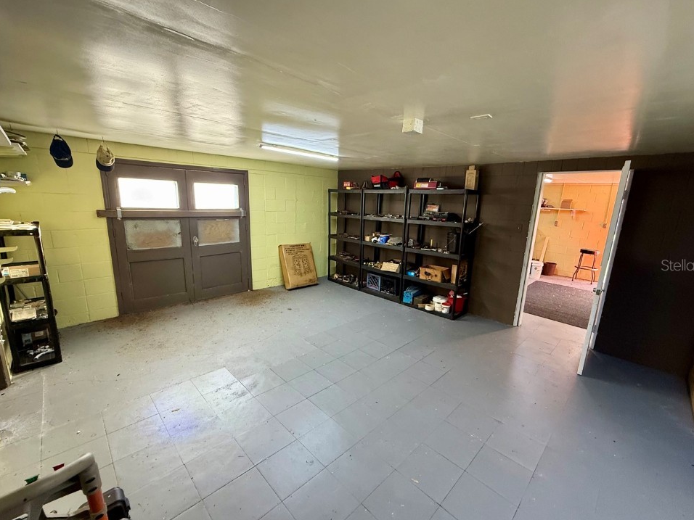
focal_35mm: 15
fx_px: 301
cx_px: 358
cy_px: 265
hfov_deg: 98.1
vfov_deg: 81.7
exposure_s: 1/89
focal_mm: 2.22
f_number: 2.2
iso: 320
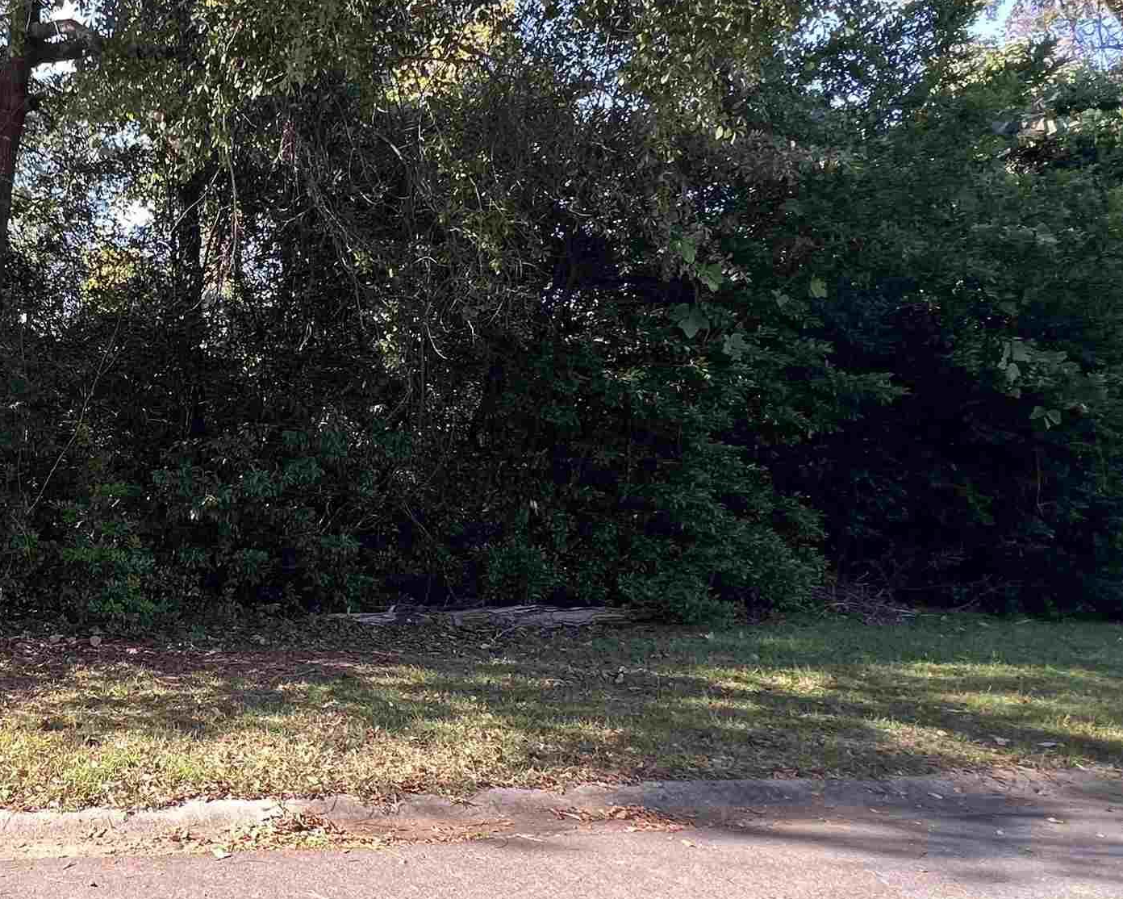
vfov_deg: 51.4
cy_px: 393
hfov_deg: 53.9
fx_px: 931
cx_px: 102
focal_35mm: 28
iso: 50
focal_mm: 1.57
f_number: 1.8
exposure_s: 1/99
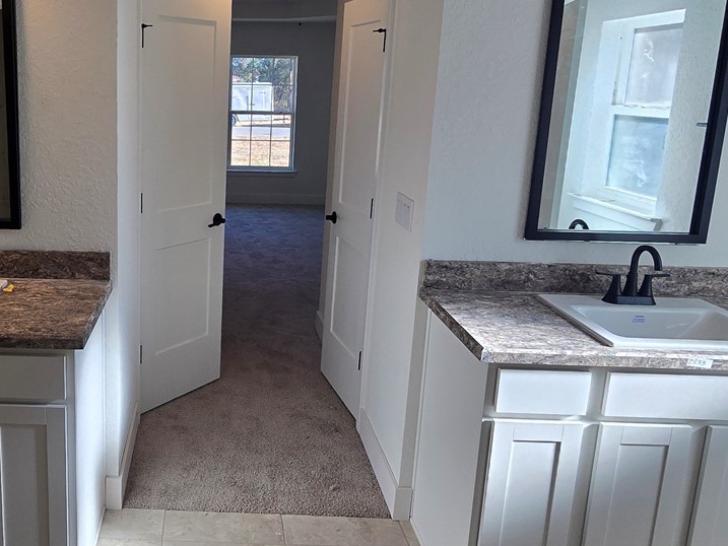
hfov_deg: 58.5
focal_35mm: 29
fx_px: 610
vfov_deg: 47.8
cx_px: 185
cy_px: 203
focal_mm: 2.2
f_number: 2.2
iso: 50
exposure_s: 1/207
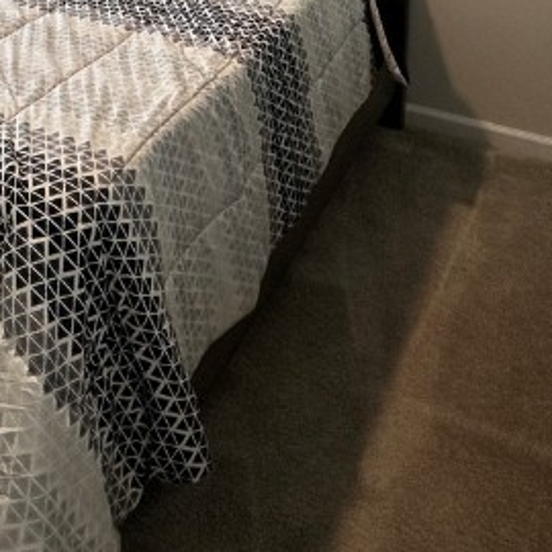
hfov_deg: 34.4
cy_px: -182
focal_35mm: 47
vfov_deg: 28.8
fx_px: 848
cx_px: 76
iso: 100
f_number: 2.2
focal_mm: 2.22
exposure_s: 1/120
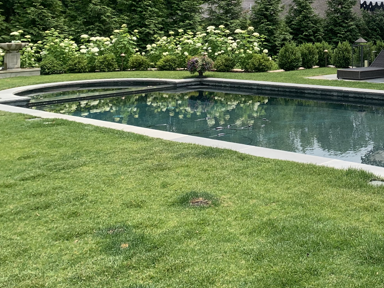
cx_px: 377
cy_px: 18
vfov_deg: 26.4
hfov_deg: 33.3
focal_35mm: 53
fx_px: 588
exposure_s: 1/1992
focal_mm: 4.25
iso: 25
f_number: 1.8
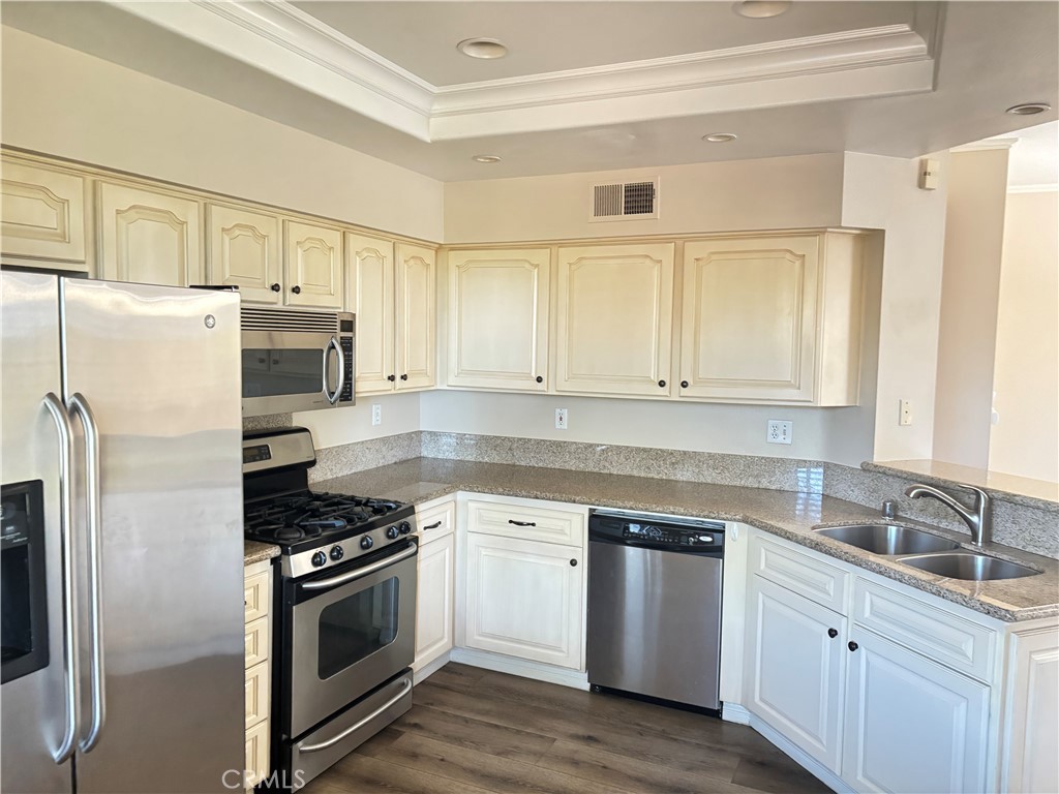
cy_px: 397
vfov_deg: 53.1
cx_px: 530
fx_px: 795
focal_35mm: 26
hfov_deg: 67.3
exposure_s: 1/30
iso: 640
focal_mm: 5.96
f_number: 1.6
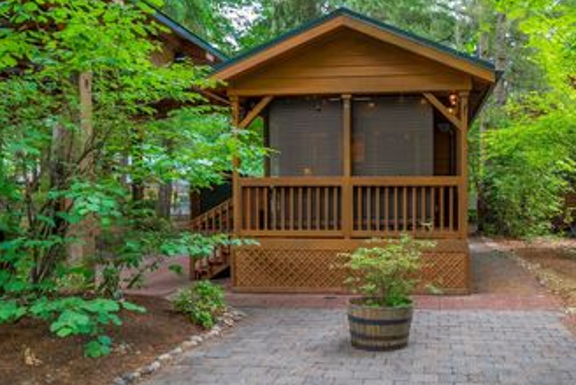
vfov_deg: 41.1
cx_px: 369
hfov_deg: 57.8
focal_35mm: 32
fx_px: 512
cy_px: 200
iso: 800
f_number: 7.1
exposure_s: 1/30
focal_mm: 21
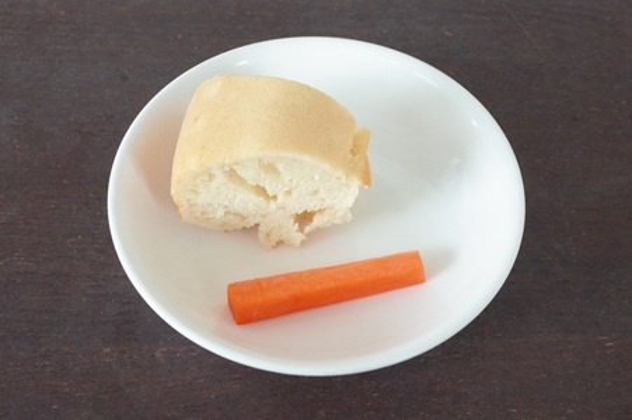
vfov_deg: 28.6
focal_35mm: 47
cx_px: 316
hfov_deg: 41.9
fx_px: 824
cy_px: 210
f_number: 5.6
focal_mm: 18.3
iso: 4000
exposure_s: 1/30
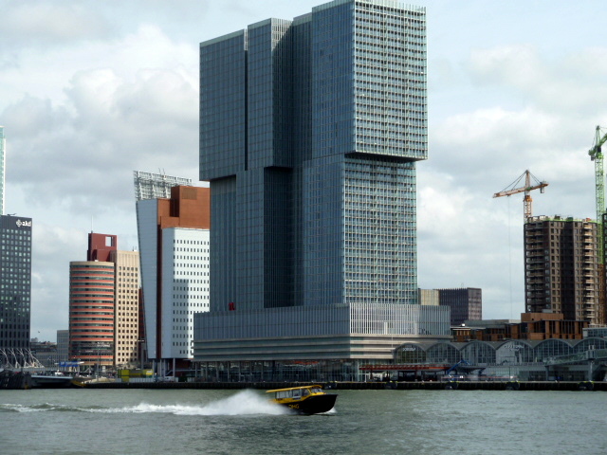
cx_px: 304
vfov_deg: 16.4
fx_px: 1578
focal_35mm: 90
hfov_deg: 21.8
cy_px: 228
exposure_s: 1/500
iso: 80
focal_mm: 14.7
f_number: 5
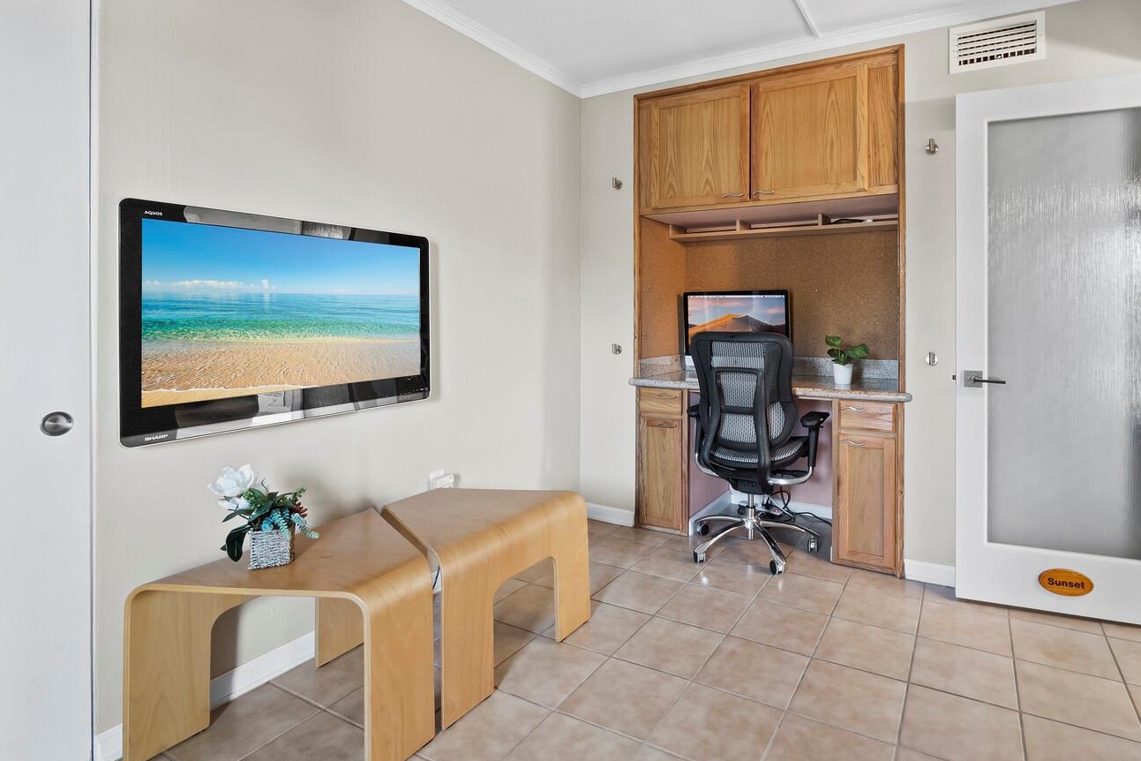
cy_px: 305
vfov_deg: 66.8
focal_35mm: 18
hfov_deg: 89.2
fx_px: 570
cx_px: 669
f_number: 11
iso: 500
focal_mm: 7
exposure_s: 2
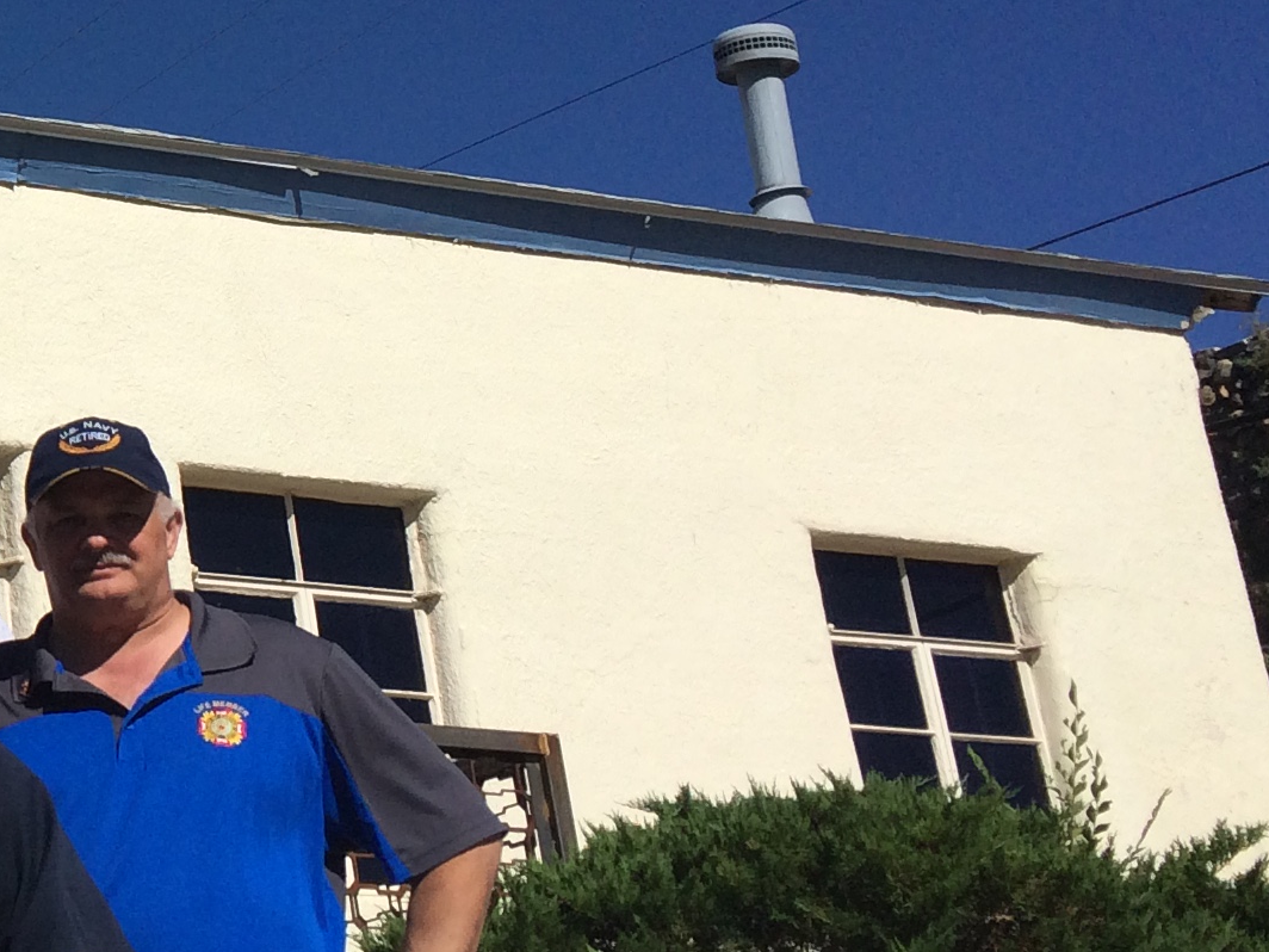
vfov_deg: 16.4
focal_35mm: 89
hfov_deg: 19.6
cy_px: 134
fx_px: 3263
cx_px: -540
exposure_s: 1/4566
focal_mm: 4.15
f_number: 2.2
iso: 32
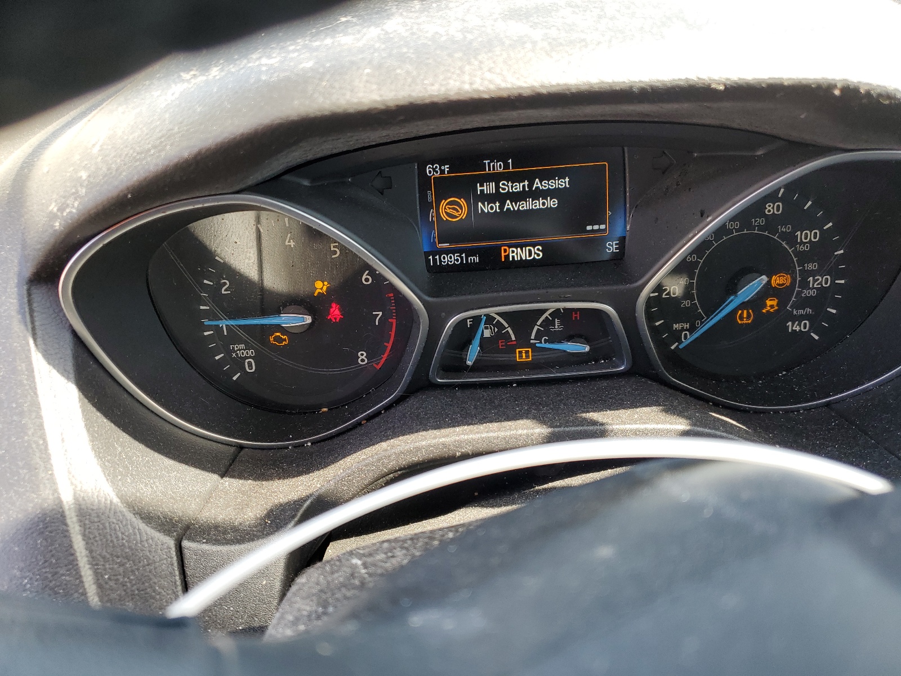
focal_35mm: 26
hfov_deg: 67.3
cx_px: 450
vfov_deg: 53.1
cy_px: 338
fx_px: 677
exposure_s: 1/137
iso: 50
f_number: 1.5
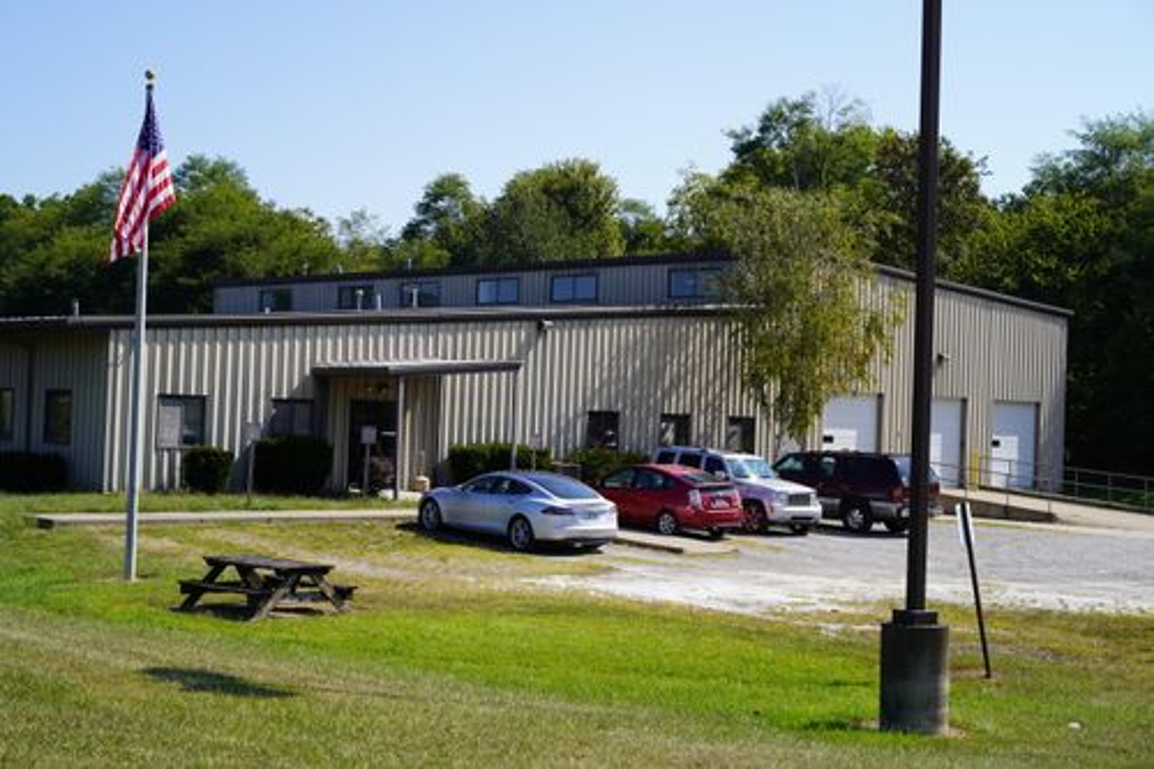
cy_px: 384
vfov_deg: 24.6
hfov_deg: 36.3
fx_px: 1762
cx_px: 577
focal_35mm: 55
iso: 100
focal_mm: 55
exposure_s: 1/160
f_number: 10
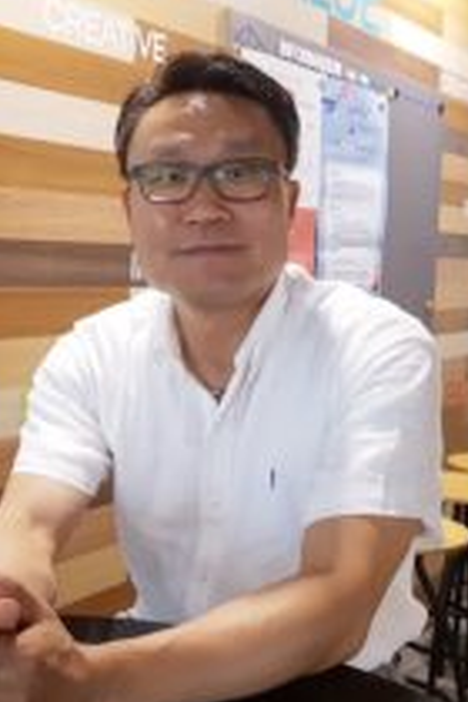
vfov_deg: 43.6
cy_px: 379
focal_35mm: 45
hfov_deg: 29.6
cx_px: 150
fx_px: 877
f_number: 1.7
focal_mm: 4.2
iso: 200
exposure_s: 1/17
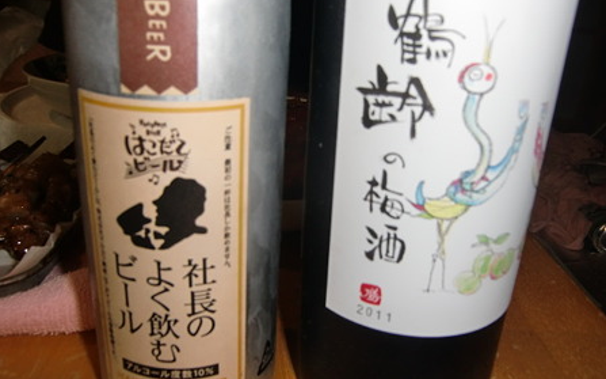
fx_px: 512
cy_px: 178
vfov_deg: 40.5
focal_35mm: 31
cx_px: 304
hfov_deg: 61.3
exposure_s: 1/20
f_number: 3.5
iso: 125
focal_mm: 5.2
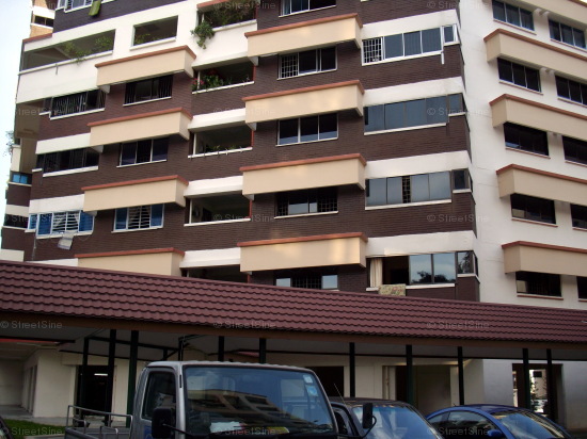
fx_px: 627
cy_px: 220
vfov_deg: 38.6
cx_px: 294
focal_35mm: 37
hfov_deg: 50.2
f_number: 2.8
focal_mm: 6.2
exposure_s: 1/250
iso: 80
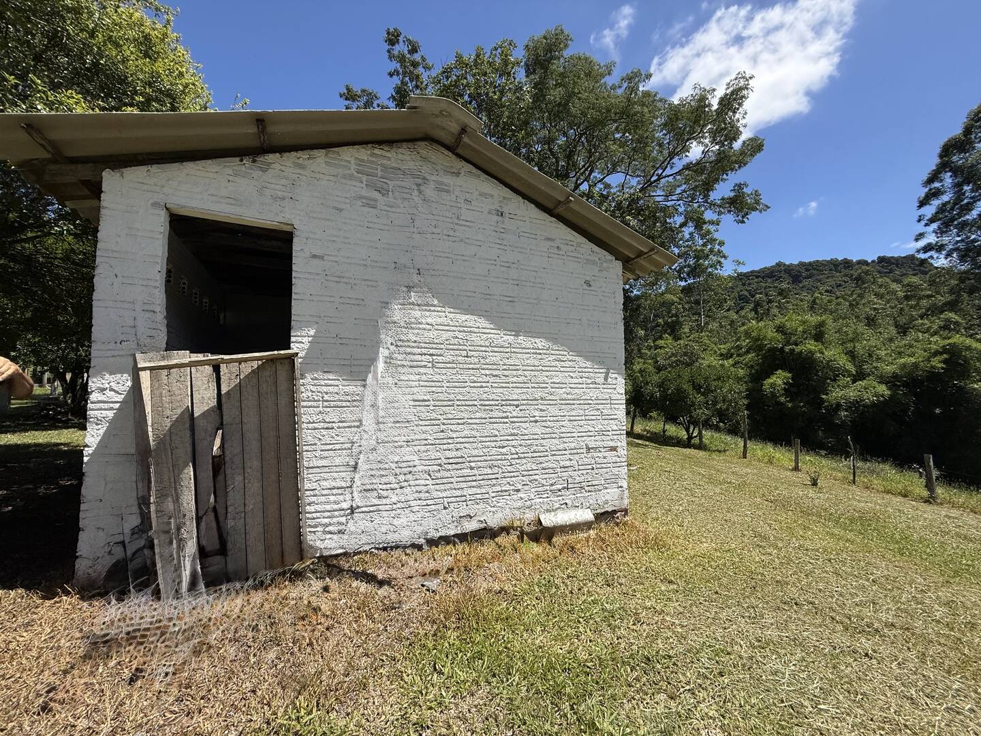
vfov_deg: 85.7
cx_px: 490
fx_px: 397
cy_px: 368
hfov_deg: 102.1
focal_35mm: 14
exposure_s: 1/2841
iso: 50
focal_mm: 2.22
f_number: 2.2
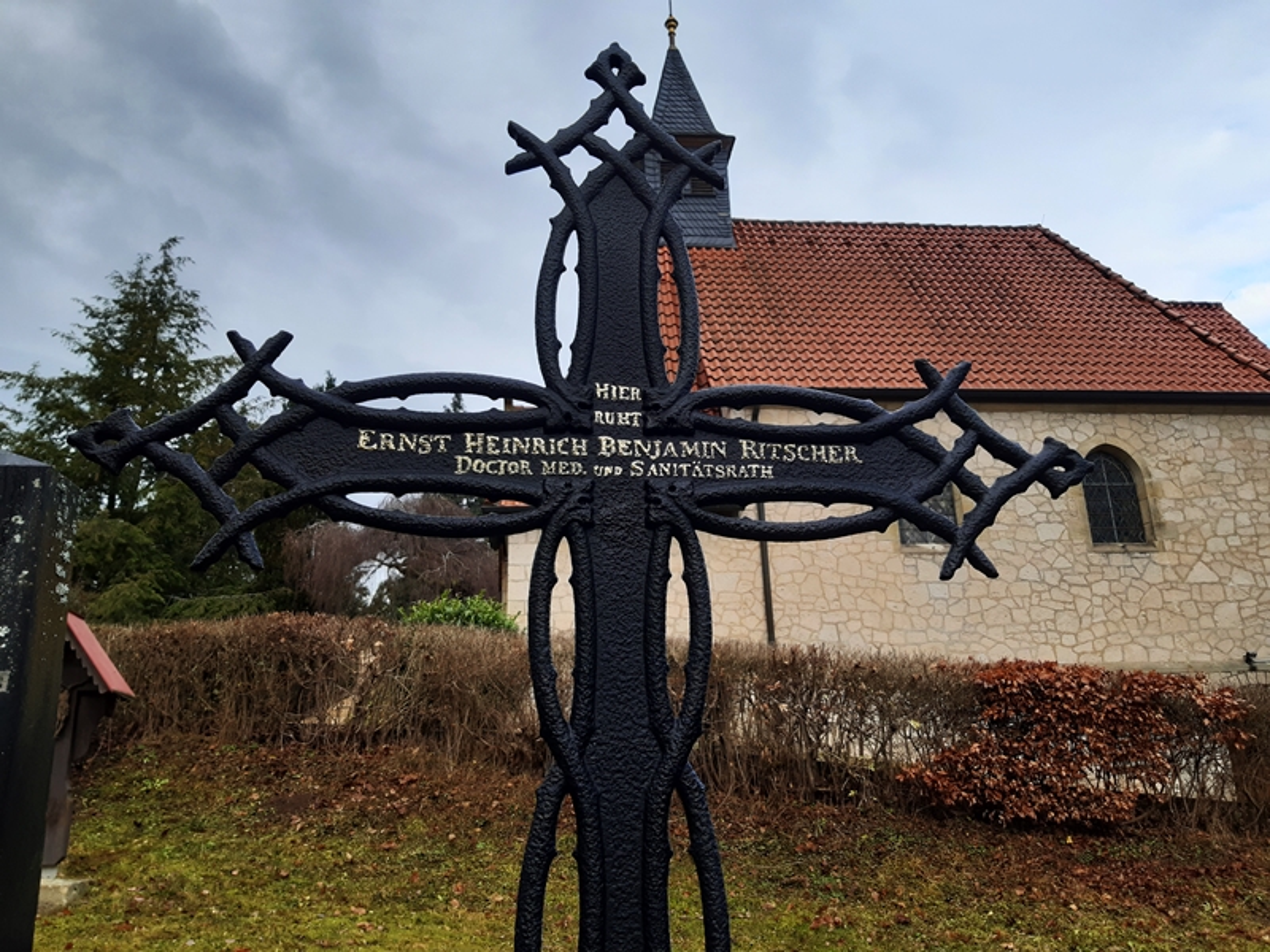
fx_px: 954
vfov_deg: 53.1
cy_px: 476
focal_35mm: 26
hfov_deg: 67.3
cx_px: 635
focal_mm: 3.92
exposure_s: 1/323
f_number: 1.7
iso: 40
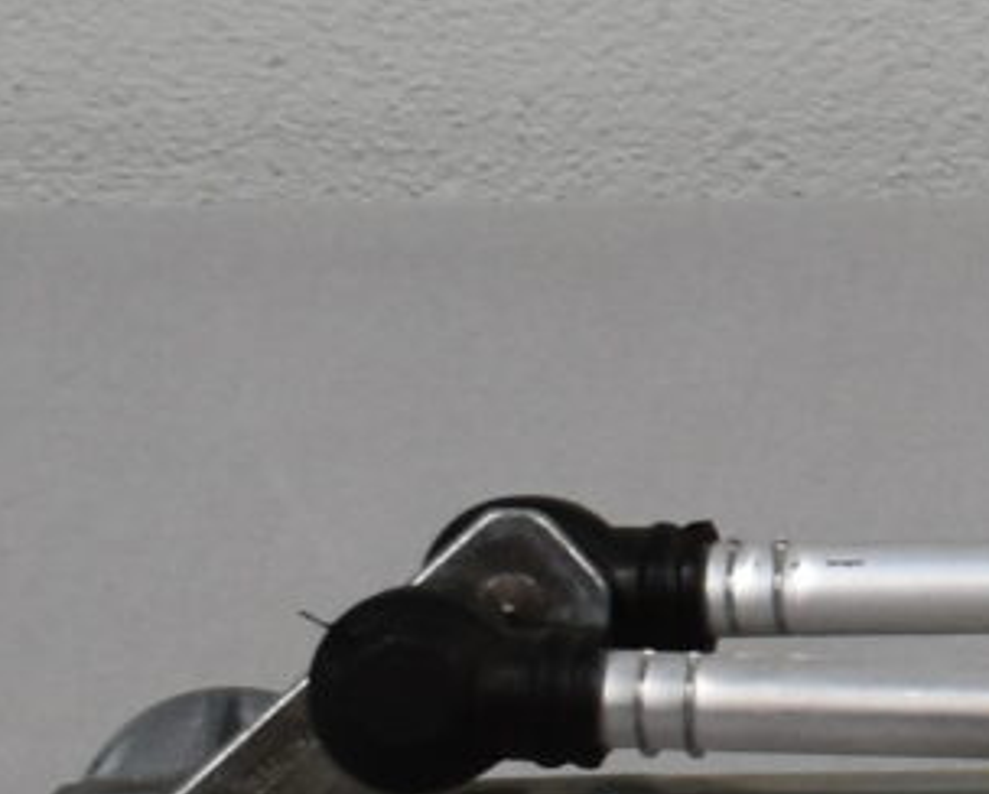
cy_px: 298
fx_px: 8674
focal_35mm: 296
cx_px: 2856
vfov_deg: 5.2
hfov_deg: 6.1
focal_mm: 25
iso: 320
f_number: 5.6
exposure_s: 1/125
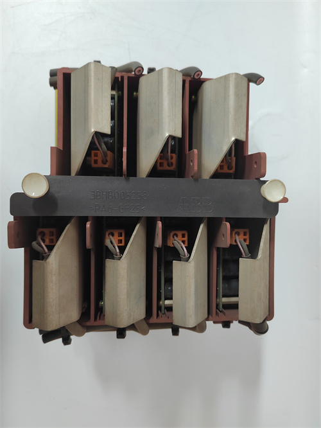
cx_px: 160
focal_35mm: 23
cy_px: 214
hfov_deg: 58.9
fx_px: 284
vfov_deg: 73.9
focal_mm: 5.52
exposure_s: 1/50
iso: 1694
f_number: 1.9
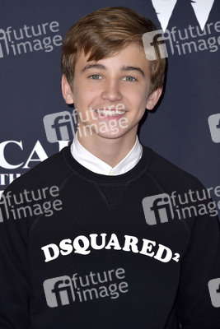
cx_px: 110
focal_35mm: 190
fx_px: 1740
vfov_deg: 10.8
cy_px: 164
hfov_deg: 7.2
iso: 320
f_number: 7.1
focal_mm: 190
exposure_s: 1/250
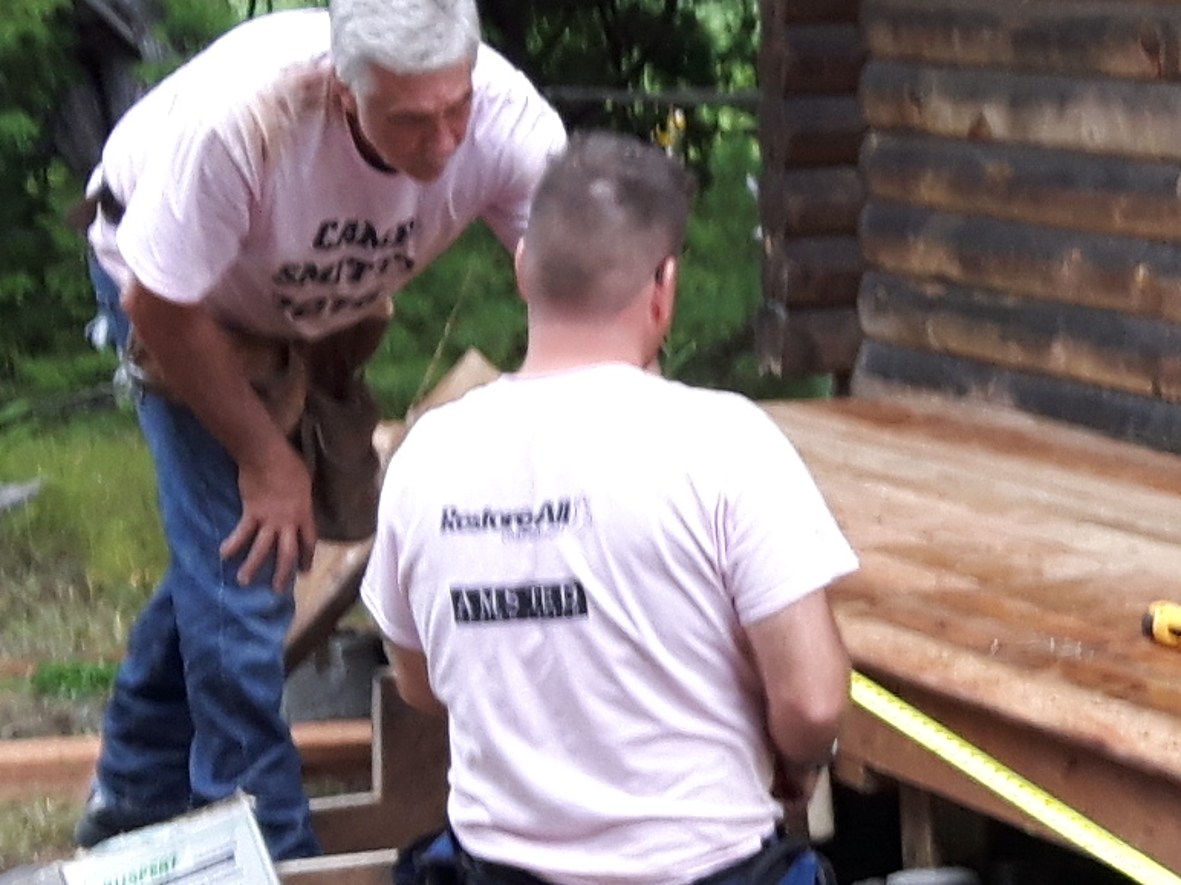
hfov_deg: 14.9
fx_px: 4469
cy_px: 562
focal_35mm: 131
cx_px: 1002
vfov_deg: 11.3
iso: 64
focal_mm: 3.7
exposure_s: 1/33
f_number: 1.9
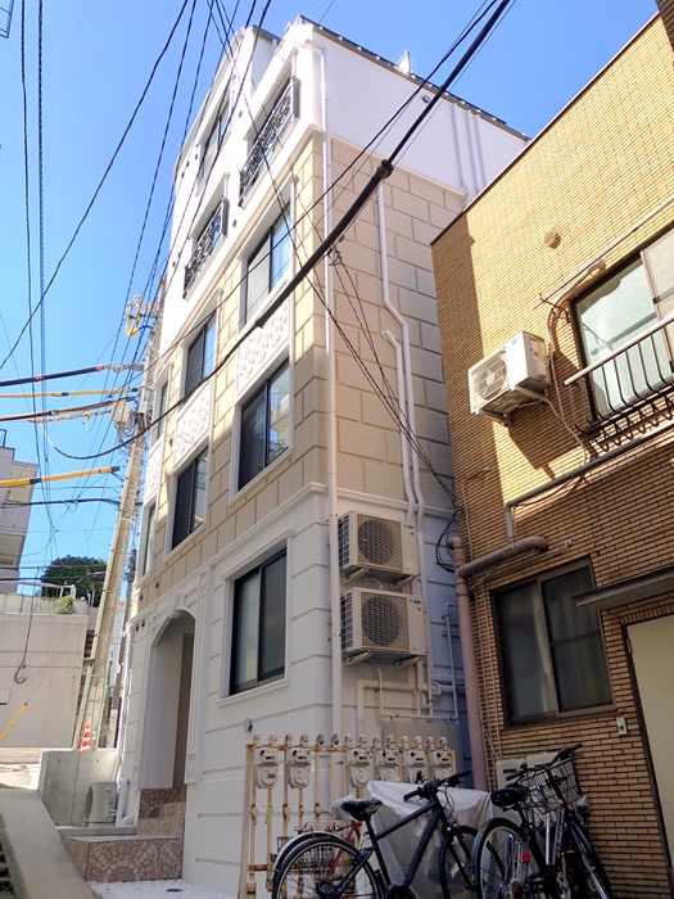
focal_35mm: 28
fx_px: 727
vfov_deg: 63.4
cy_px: 450
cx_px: 337
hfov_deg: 49.7
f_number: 1.8
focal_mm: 3.99
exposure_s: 1/991
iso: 20
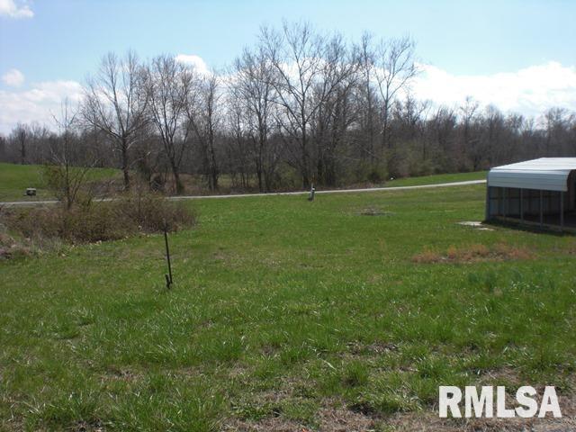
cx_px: 288
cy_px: 216
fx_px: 632
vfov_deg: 37.7
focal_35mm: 38
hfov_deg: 49.0
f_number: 5.6
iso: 64
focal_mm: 6.3
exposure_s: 1/500
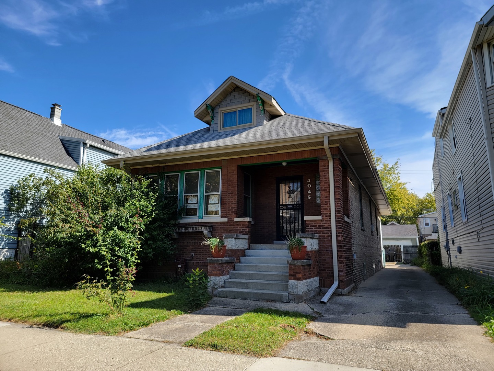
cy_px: 186
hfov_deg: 71.6
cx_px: 247
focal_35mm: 24
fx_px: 343
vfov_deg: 56.8
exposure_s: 1/519
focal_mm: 6.7
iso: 16
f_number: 1.8
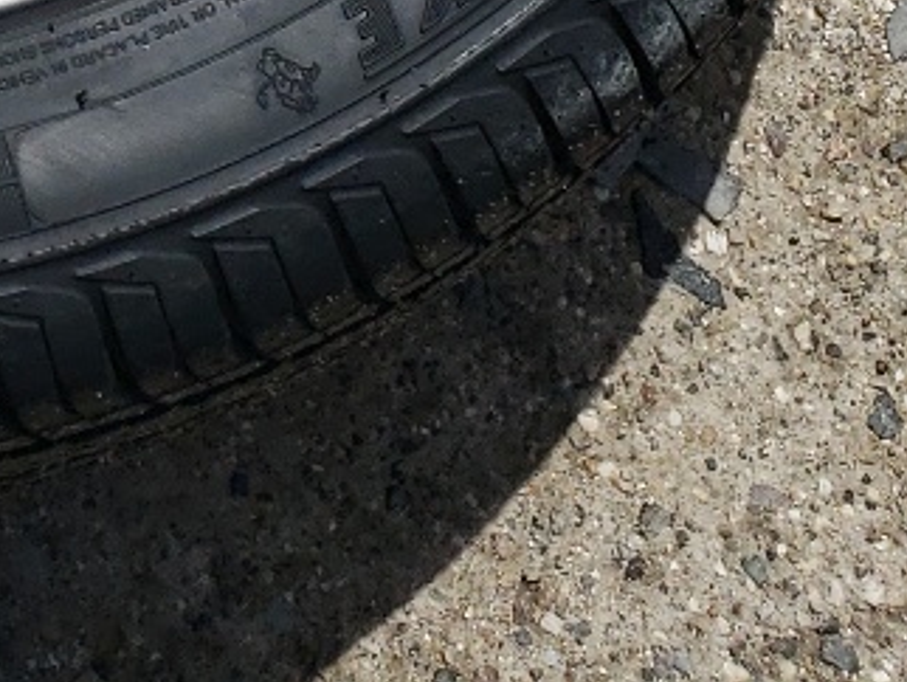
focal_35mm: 129
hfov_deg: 14.6
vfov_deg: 10.0
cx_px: -284
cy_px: -1006
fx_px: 3383
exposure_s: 1/10000
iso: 50
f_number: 1.5
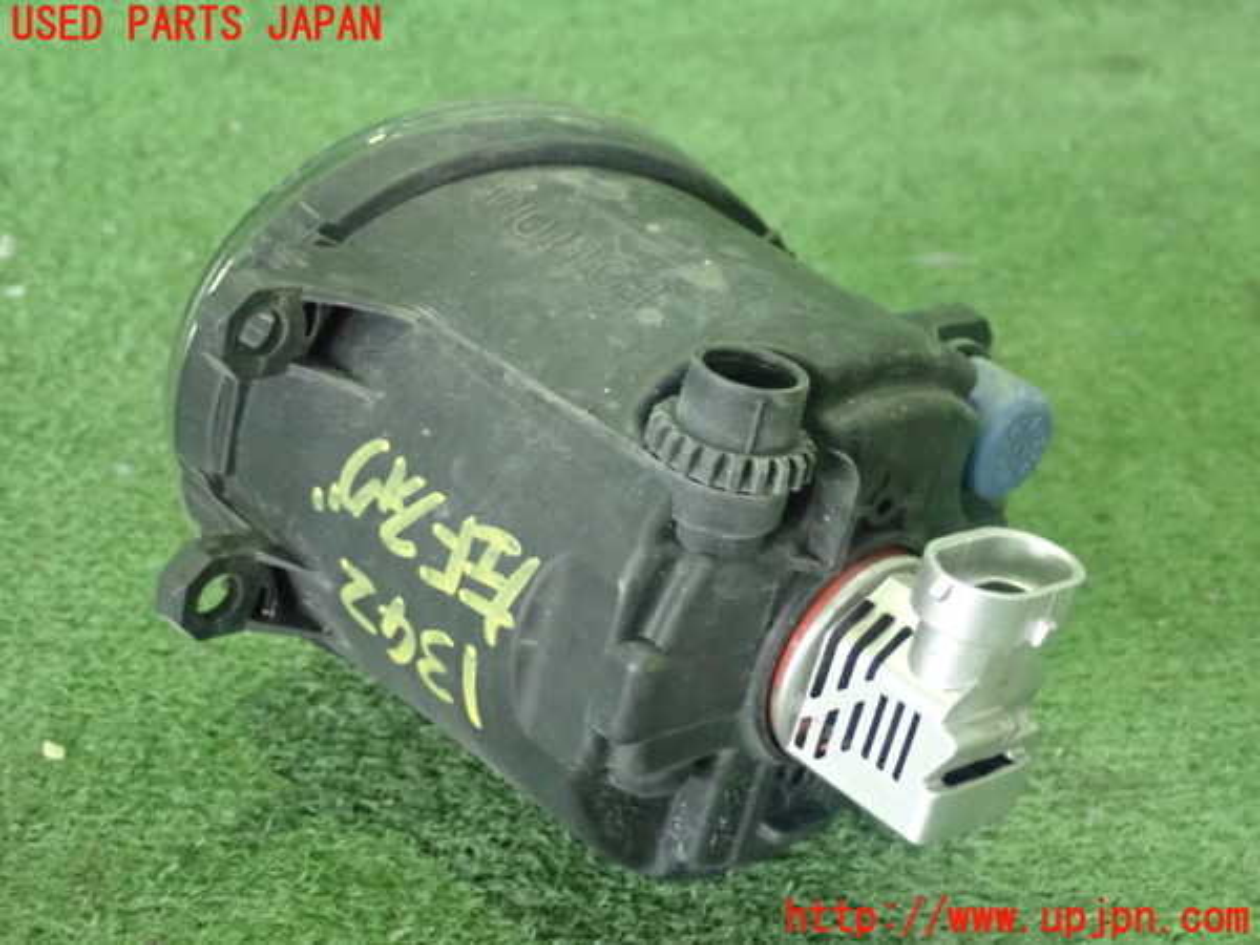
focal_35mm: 57
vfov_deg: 25.7
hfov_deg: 33.8
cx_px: 630
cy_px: 472
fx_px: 2075
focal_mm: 10.29
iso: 2500
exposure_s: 1/50
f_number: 3.5
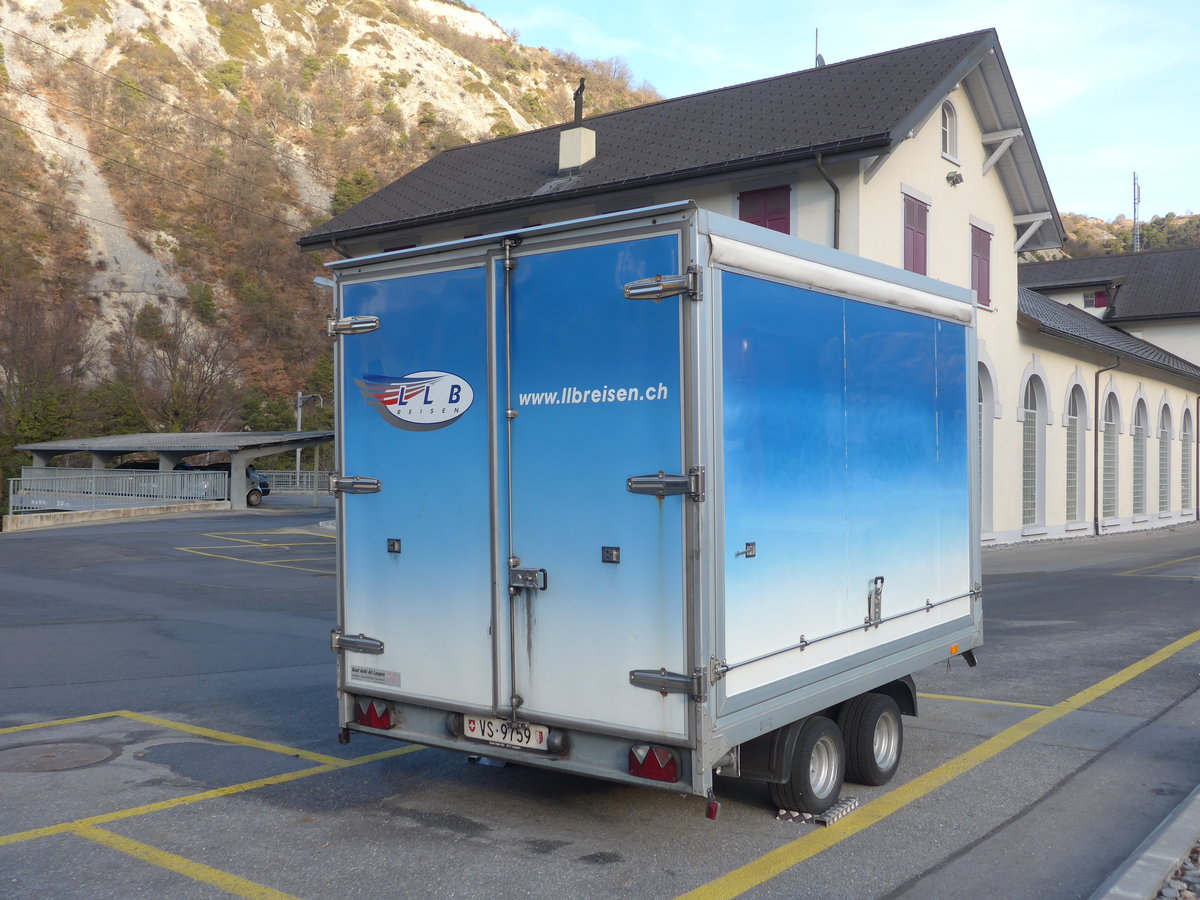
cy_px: 450
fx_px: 1179
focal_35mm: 34
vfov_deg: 41.8
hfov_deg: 54.0
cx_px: 600
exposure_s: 1/250
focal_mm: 7
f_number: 2.8
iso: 80
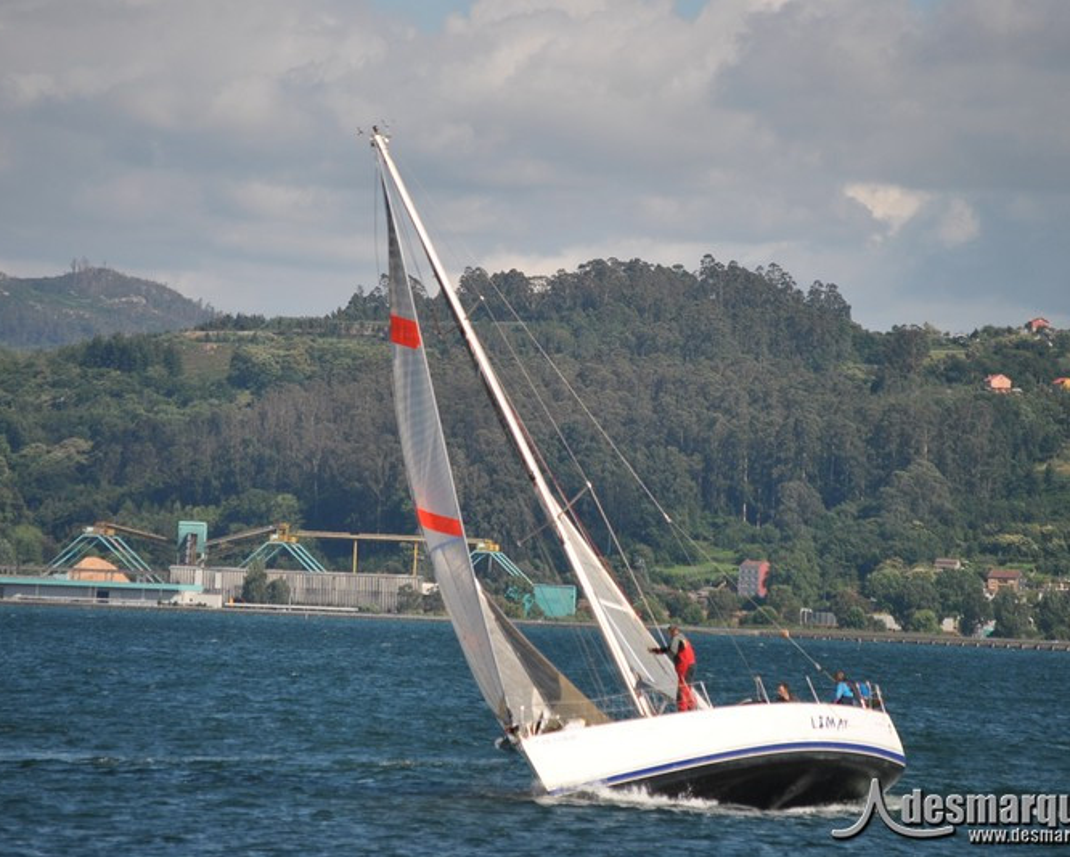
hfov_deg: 7.6
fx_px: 8045
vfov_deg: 6.1
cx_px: 504
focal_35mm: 254
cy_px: 429
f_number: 5
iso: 100
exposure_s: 1/640
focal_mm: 150
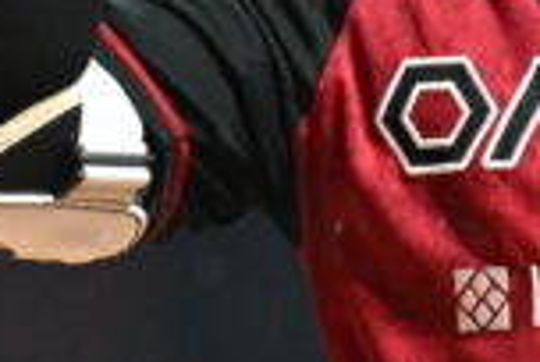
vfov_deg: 0.7
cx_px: 487
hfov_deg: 1.0
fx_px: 31576
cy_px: 80
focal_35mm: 2101
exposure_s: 1/800
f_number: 2.8
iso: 3200
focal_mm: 400
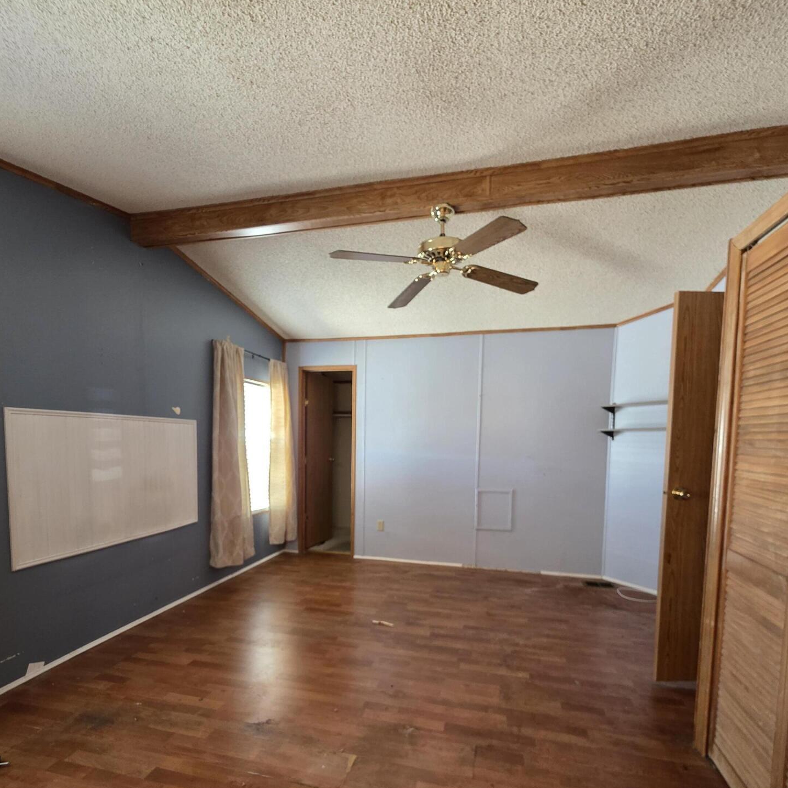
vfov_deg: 86.3
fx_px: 412
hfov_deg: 87.4
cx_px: 384
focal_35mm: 16
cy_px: 475
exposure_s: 1/60
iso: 400
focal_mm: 2.2
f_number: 1.9
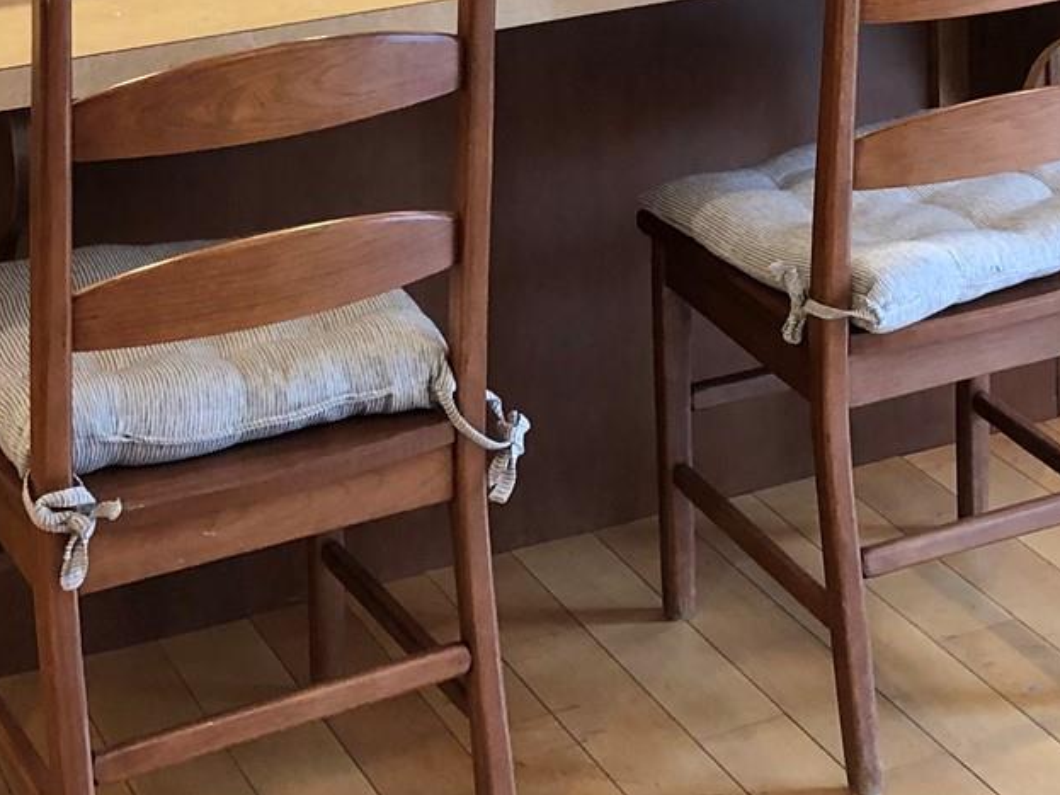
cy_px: -388
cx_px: 907
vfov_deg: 14.9
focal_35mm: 92
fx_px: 2817
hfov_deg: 21.0
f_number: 1.8
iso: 40
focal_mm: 3.99
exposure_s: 1/15
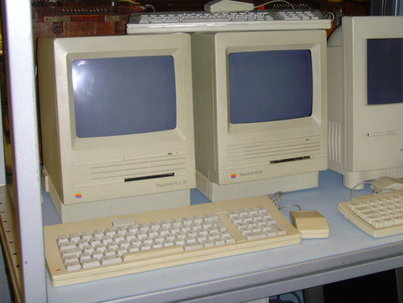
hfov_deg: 42.0
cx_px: 202
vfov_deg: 32.2
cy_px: 152
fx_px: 525
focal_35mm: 45
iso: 200
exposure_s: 1/45
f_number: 3.7
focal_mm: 7.7
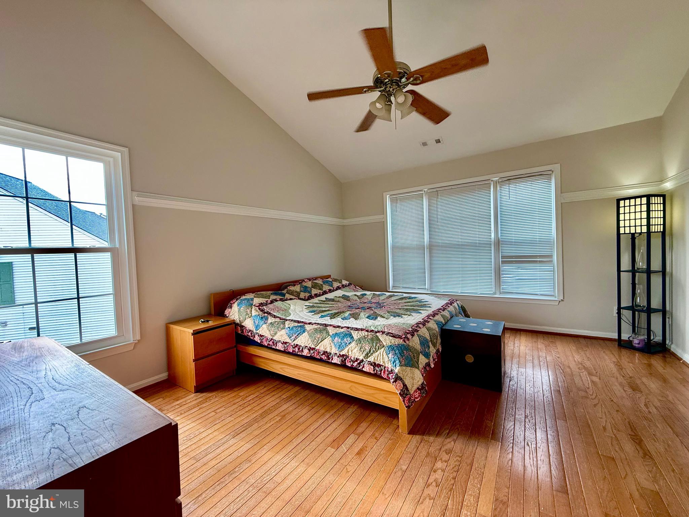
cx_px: 344
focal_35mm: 14
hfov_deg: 102.1
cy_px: 258
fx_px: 279
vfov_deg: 85.7
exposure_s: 1/99
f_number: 2.2
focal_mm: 2.22
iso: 125
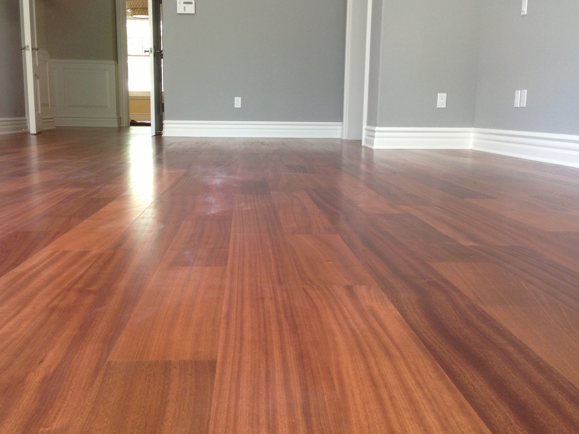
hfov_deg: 48.9
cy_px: 210
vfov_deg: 37.7
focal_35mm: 38
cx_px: 266
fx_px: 636
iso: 100
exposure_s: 1/20
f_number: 2.4
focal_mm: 4.13
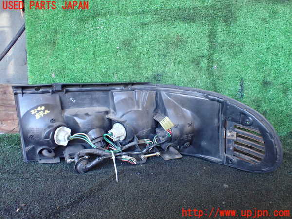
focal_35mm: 30
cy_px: 110
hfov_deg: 60.0
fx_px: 253
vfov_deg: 46.8
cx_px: 146
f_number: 2.3
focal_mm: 5.4
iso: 800
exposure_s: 1/100
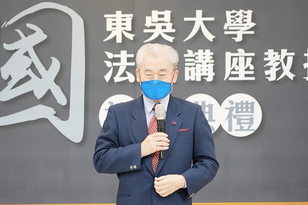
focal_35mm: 237
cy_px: 102
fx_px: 2027
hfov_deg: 8.7
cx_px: 154
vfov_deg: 5.8
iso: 800
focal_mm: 237
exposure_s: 1/25
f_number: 6.3
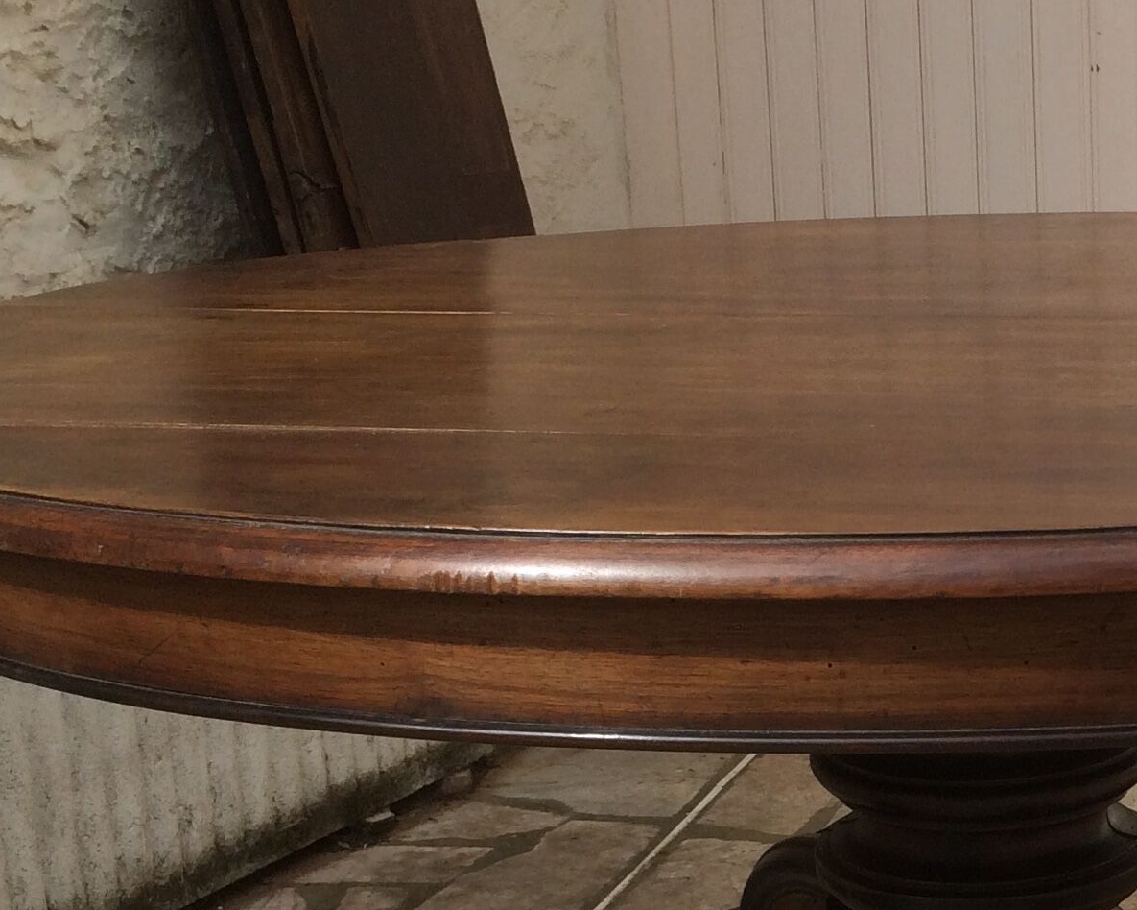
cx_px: 1083
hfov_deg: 23.6
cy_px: 851
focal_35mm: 78
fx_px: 2625
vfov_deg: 19.2
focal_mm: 4.15
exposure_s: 1/1580
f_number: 2.2
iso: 32
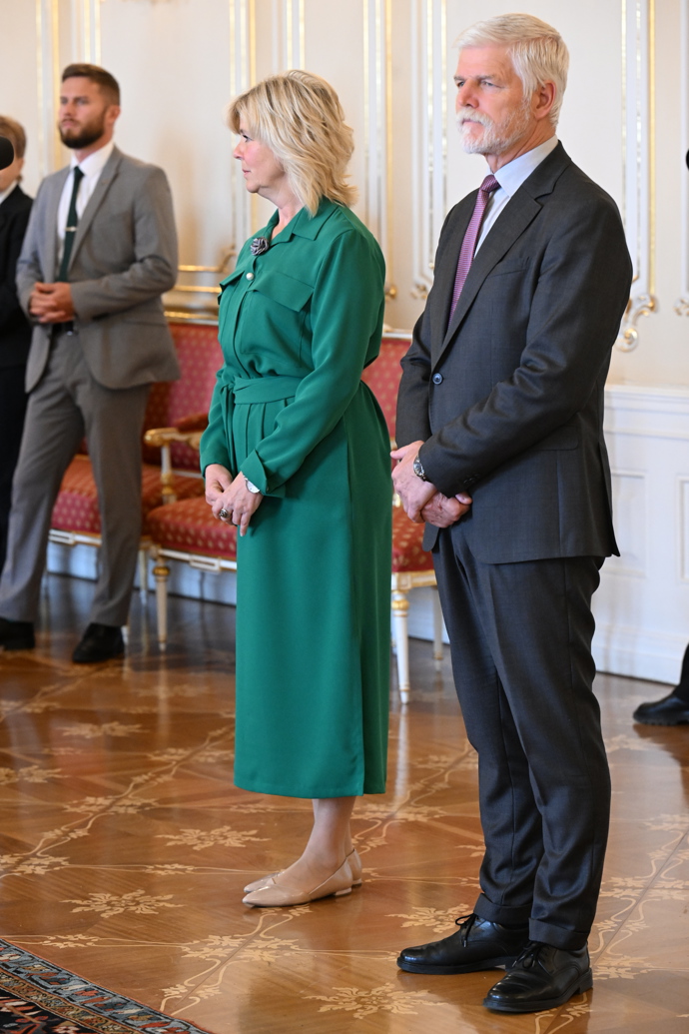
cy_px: 517
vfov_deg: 17.1
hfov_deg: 11.4
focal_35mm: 120
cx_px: 344
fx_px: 3445
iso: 5000
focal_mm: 120
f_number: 5
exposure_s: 1/400
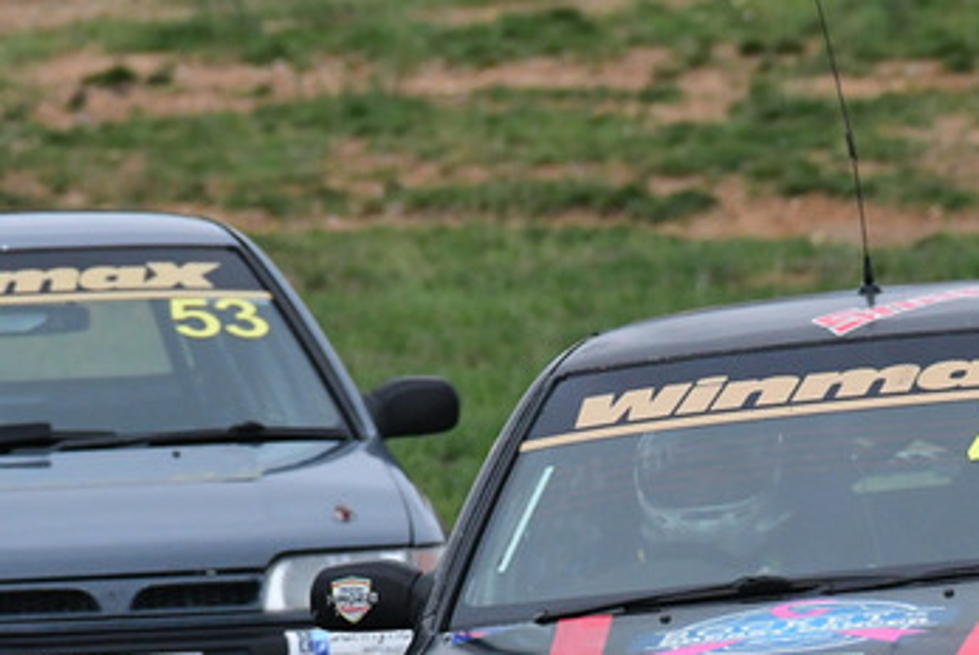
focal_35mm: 1556
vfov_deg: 0.9
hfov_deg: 1.3
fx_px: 42349
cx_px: 767
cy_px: 680
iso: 2500
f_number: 10
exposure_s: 1/640
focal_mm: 450
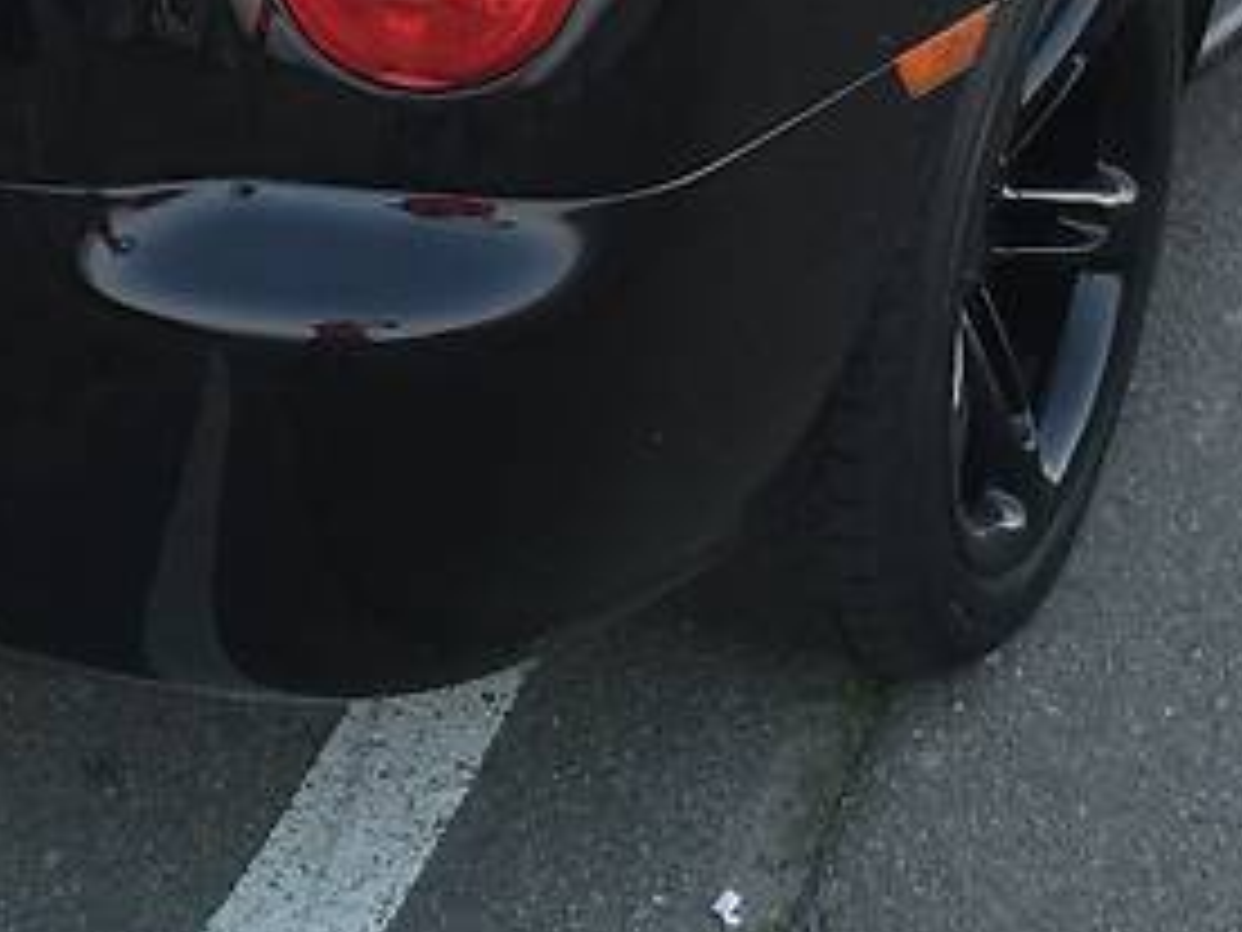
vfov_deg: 16.6
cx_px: 338
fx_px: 3014
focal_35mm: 84
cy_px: -275
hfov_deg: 23.1
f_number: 2.2
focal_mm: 4.2
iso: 50
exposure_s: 1/17
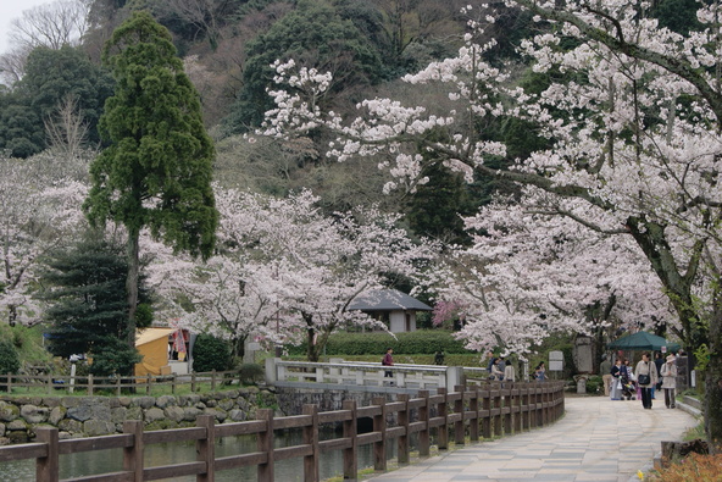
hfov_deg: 27.0
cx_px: 361
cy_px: 241
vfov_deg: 18.2
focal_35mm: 75
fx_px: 1504
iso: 100
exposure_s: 1/100
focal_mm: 50
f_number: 8
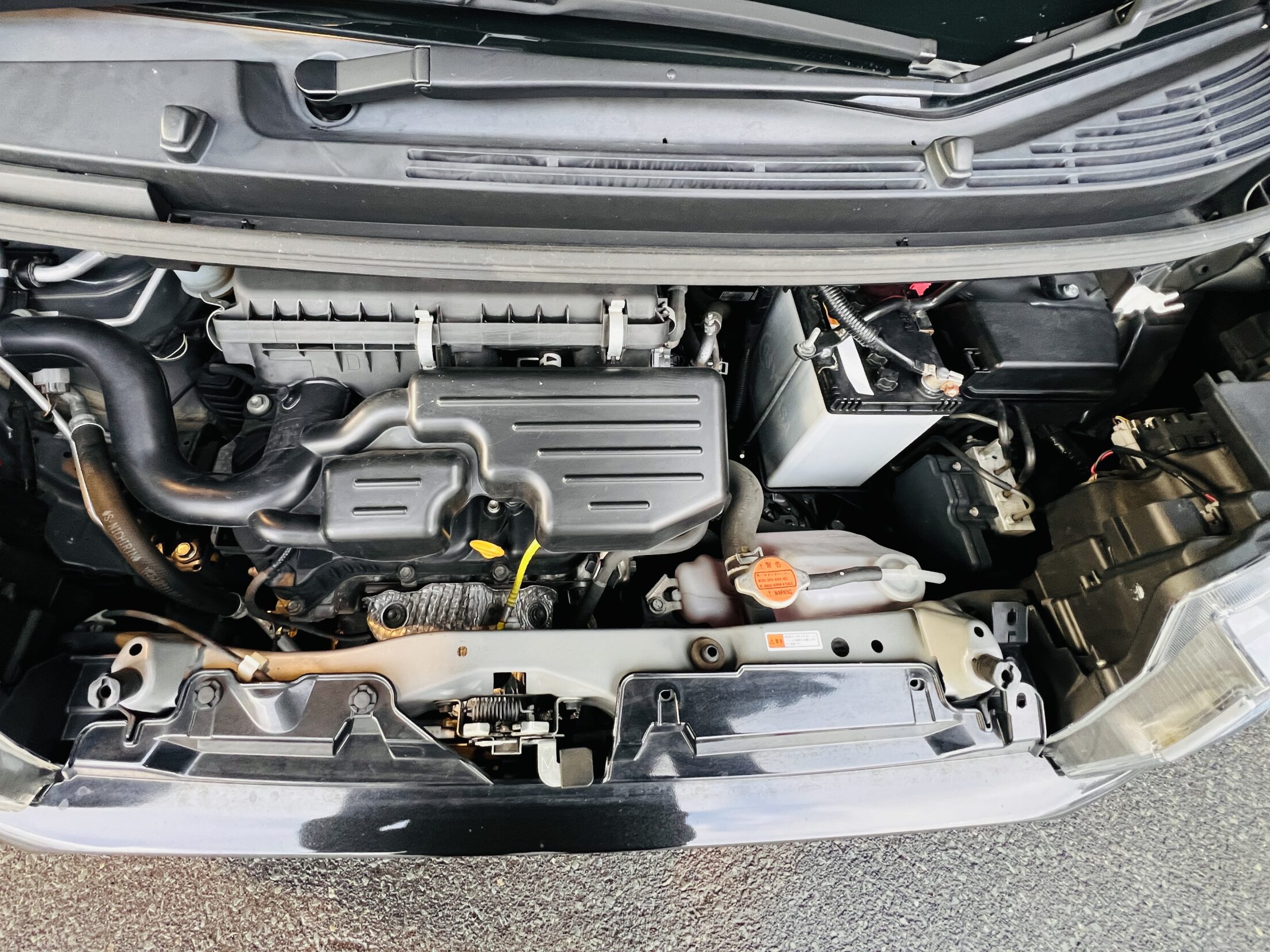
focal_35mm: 15
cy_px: 403
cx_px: 587
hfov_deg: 98.0
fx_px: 550
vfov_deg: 81.2
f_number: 1.8
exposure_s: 1/83
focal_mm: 1.57
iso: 250
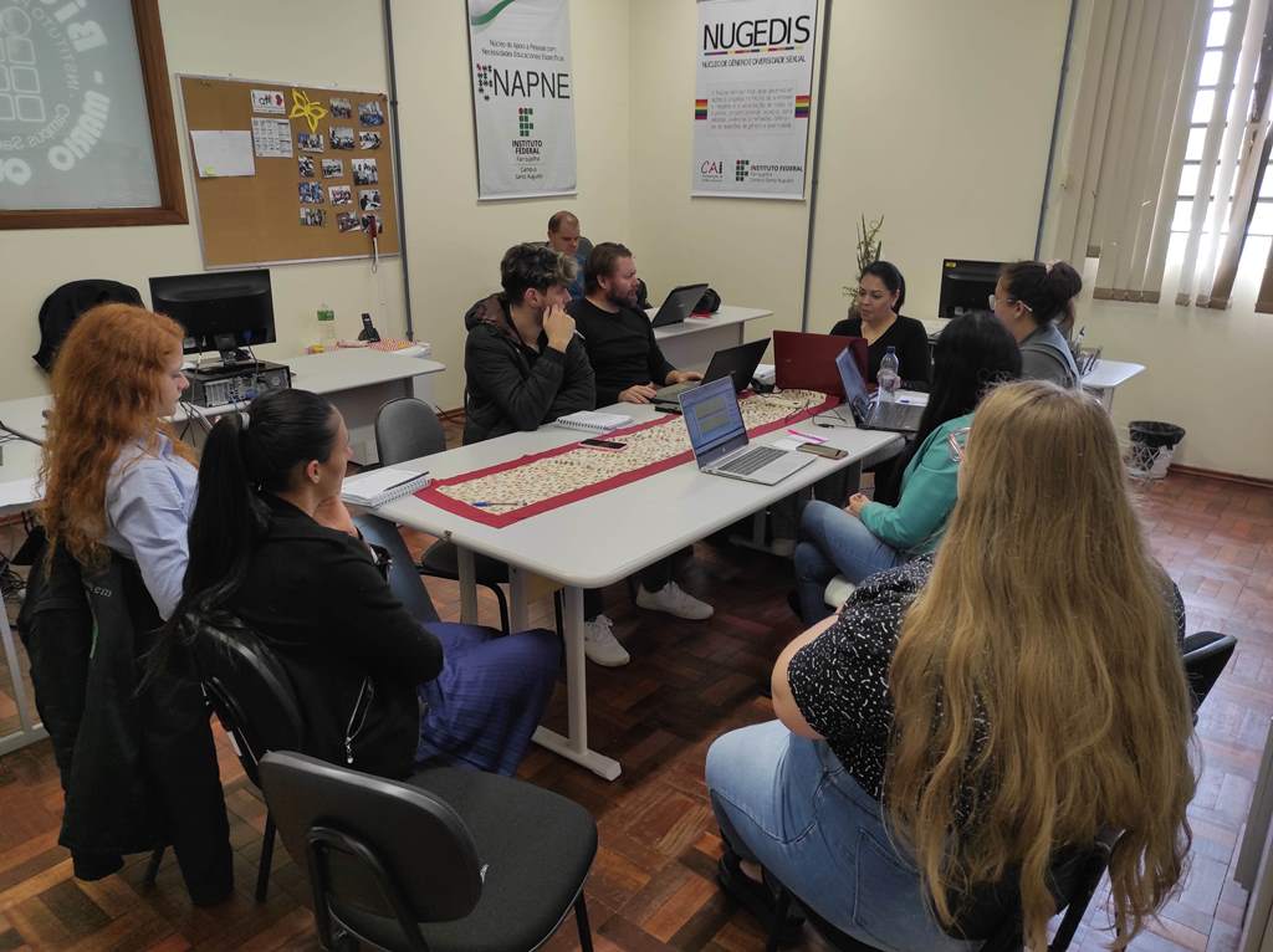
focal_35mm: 25
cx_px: 636
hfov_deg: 69.4
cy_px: 476
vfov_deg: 54.8
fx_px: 919
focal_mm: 5.43
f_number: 1.89
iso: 157
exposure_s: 1/30
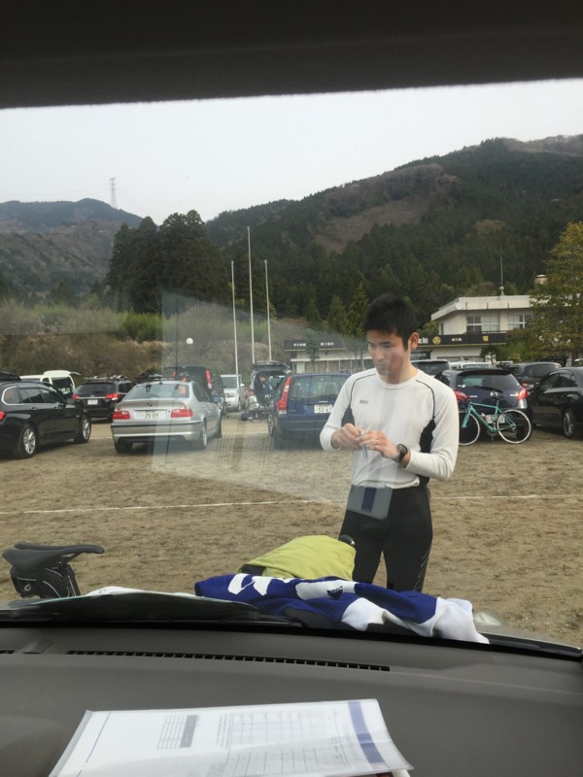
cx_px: 292
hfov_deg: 48.2
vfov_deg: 61.7
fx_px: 651
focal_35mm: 29
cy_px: 388
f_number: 2.2
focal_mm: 4.15
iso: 32
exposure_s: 1/638
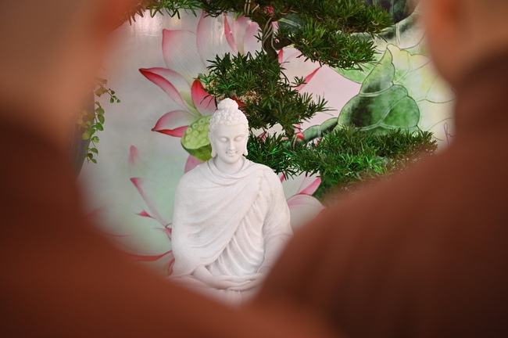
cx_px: 254
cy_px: 169
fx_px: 1579
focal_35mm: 112
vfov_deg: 12.2
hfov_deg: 18.3
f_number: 4
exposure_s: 1/80
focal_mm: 112
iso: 1600
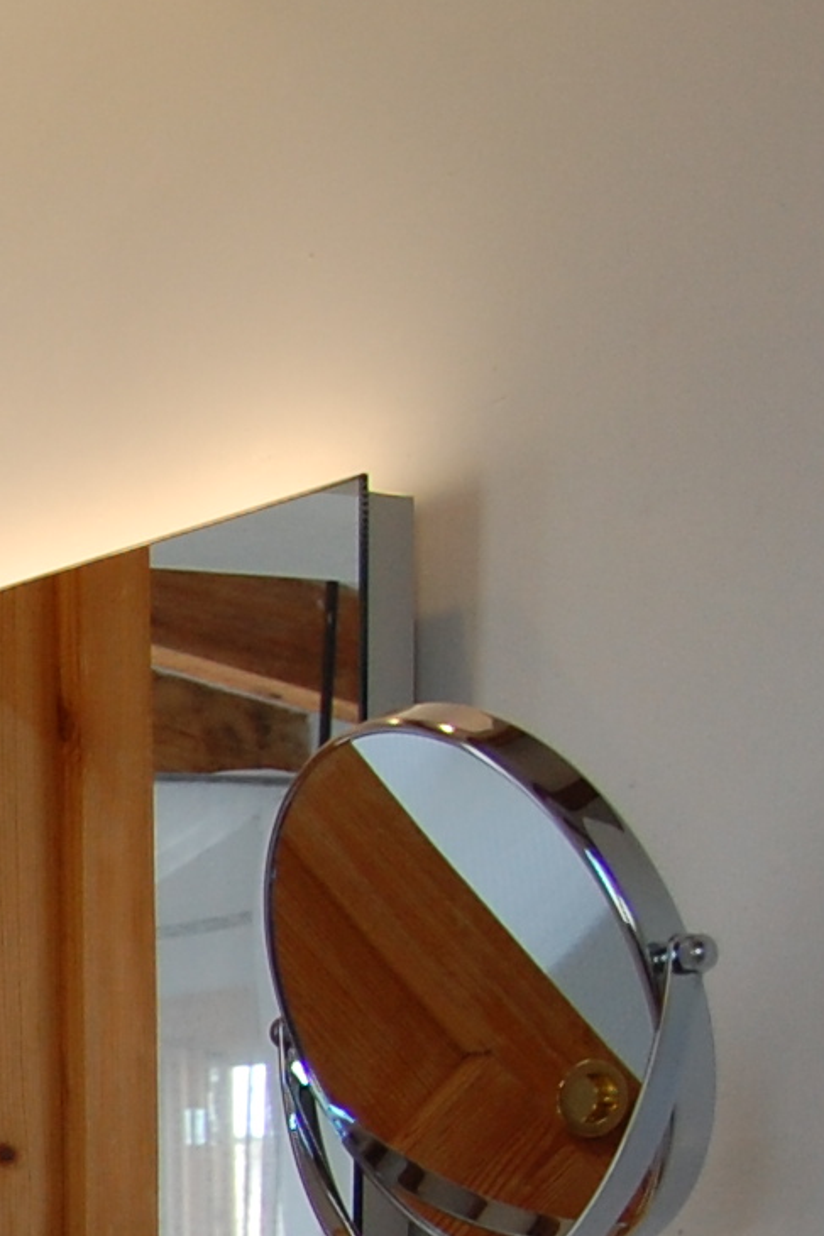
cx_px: -1354
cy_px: 1574
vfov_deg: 17.4
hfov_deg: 10.2
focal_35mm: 111
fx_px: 3813
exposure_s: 1/100
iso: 400
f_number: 5
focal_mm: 18
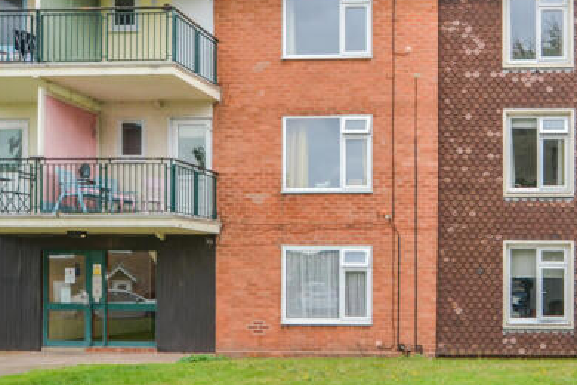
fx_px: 687
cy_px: 135
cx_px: 431
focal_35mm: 43
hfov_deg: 44.1
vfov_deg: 31.1
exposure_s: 1/125
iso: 100
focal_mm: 17
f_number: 4.2
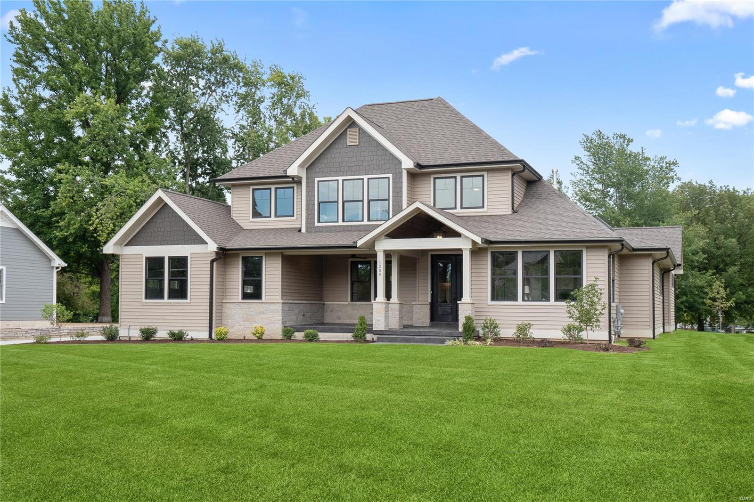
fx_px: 754
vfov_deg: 36.9
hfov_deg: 53.1
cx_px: 377
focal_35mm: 36
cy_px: 251
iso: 400
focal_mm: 18
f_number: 8
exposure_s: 1/250
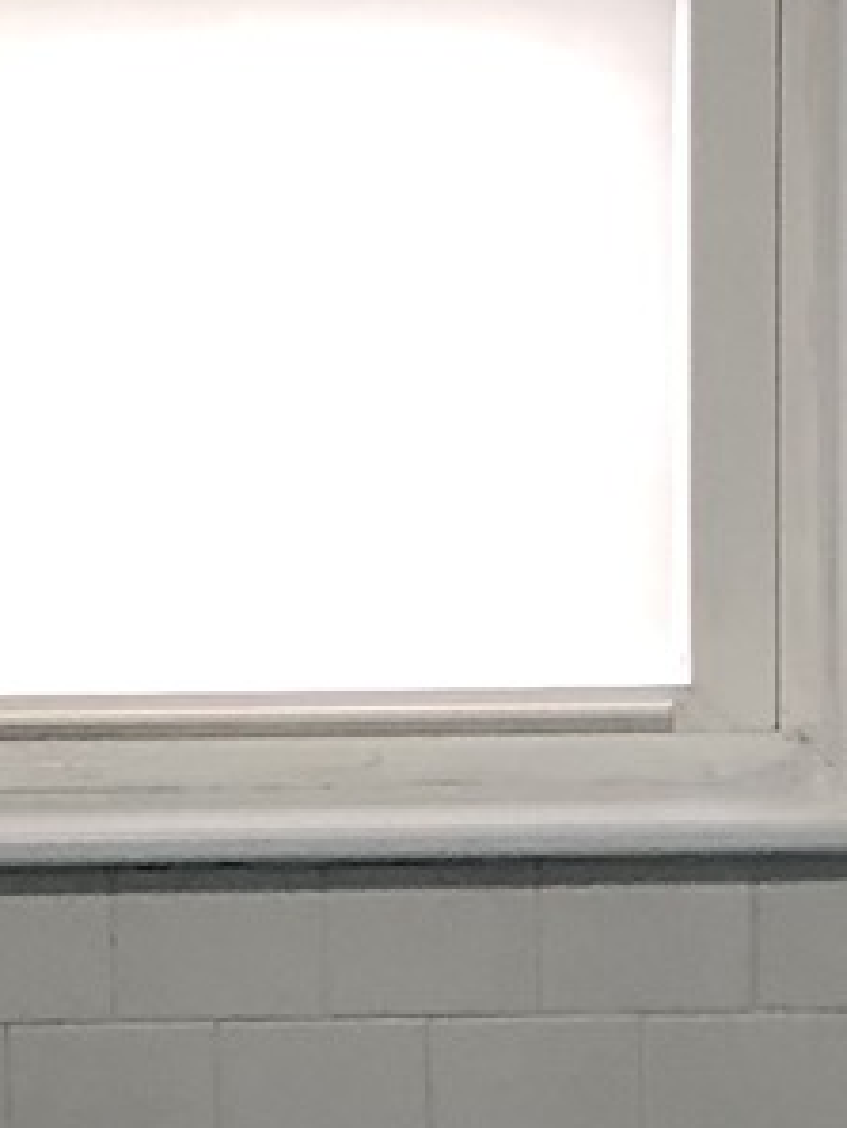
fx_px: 6292
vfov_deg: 10.2
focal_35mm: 193
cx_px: -490
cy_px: 498
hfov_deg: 7.5
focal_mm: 3.99
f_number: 1.8
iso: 25
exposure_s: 1/30
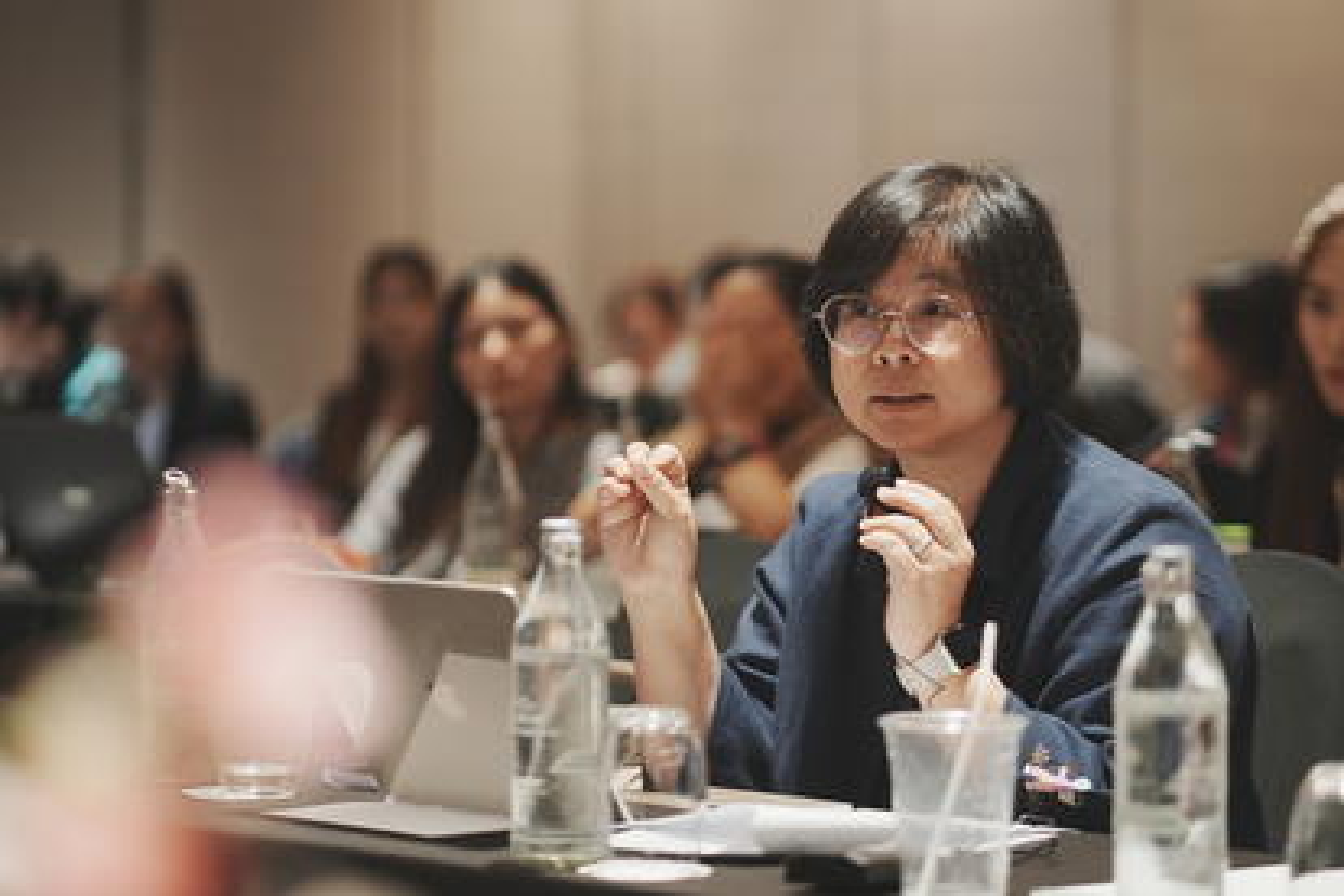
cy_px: 448
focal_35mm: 127
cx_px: 672
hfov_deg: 16.1
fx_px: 4741
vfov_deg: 10.8
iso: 1000
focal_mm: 85
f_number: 2
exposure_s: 1/125
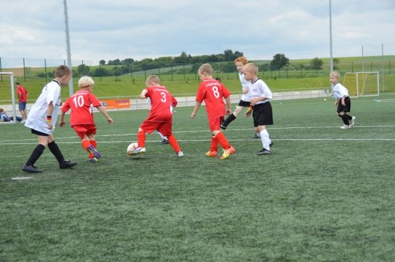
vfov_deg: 18.9
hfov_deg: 28.1
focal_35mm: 72
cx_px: 198
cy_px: 131
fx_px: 789
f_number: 5
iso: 400
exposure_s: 1/1250
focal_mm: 48
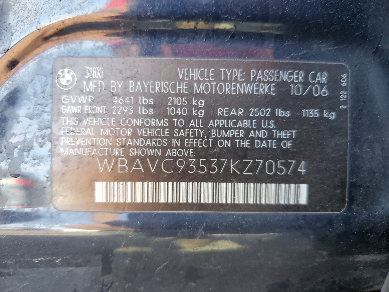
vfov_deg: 53.1
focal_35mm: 26
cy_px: 146
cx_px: 194
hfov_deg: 67.3
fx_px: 292
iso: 57
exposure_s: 1/60.2
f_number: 1.5
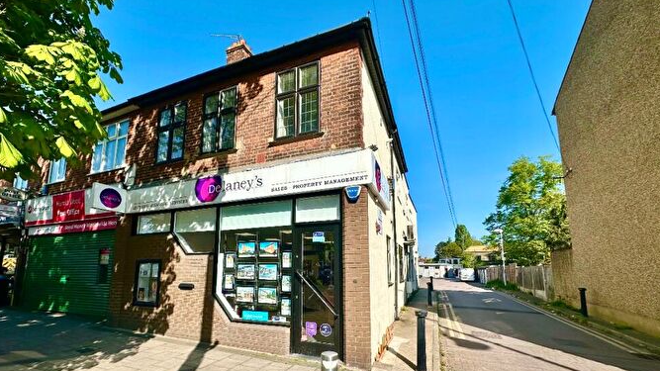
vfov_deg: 66.0
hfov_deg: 99.4
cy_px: 233
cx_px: 321
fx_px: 280
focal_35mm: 16
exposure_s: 1/2747
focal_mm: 2.22
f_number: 2.2
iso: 50
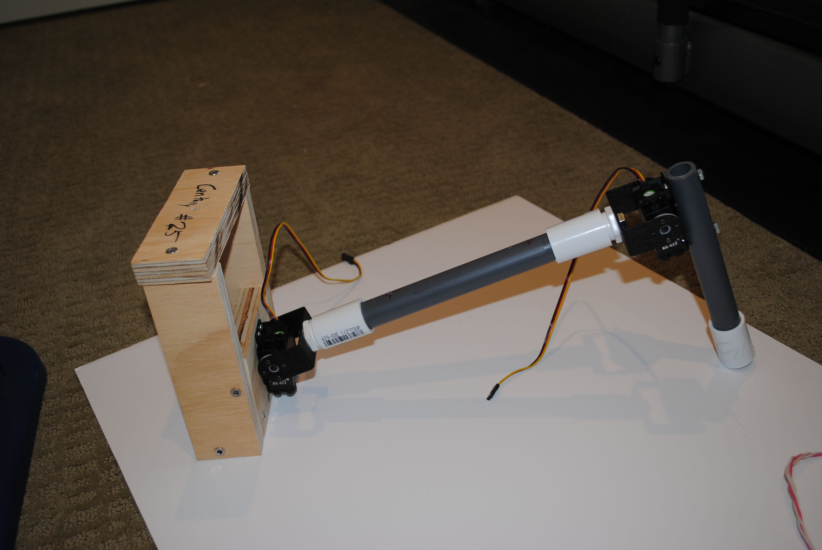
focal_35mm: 36
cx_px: 411
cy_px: 275
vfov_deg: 37.0
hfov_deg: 53.1
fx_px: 823
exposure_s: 1/60
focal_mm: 24
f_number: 4
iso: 100
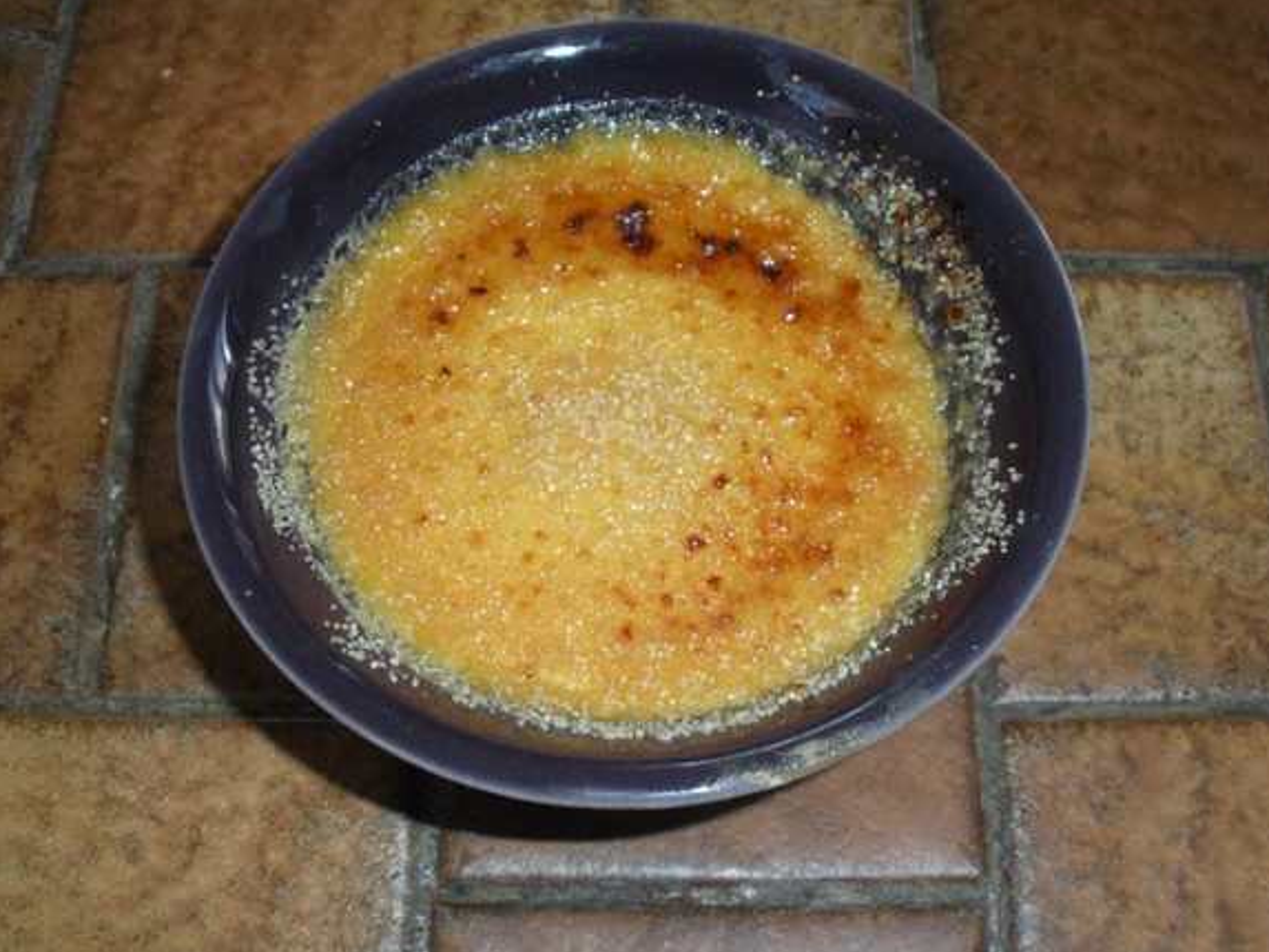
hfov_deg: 42.1
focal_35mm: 45
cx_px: 620
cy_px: 476
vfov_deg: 32.2
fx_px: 1650
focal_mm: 7.7
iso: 200
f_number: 4
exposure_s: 1/60
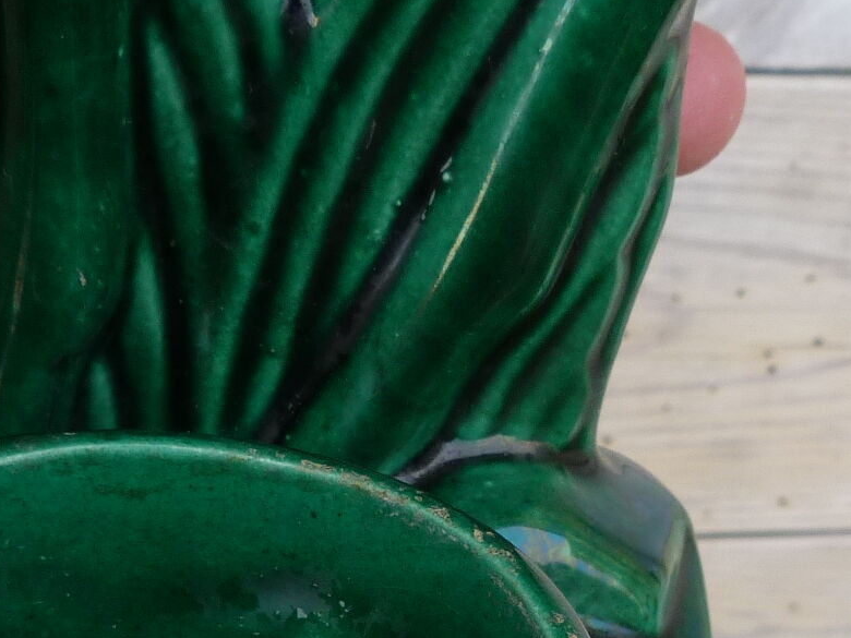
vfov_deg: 17.6
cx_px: 426
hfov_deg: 23.8
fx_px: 2016
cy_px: 631
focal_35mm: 82
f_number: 4
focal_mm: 4.5
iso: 80
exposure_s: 1/160
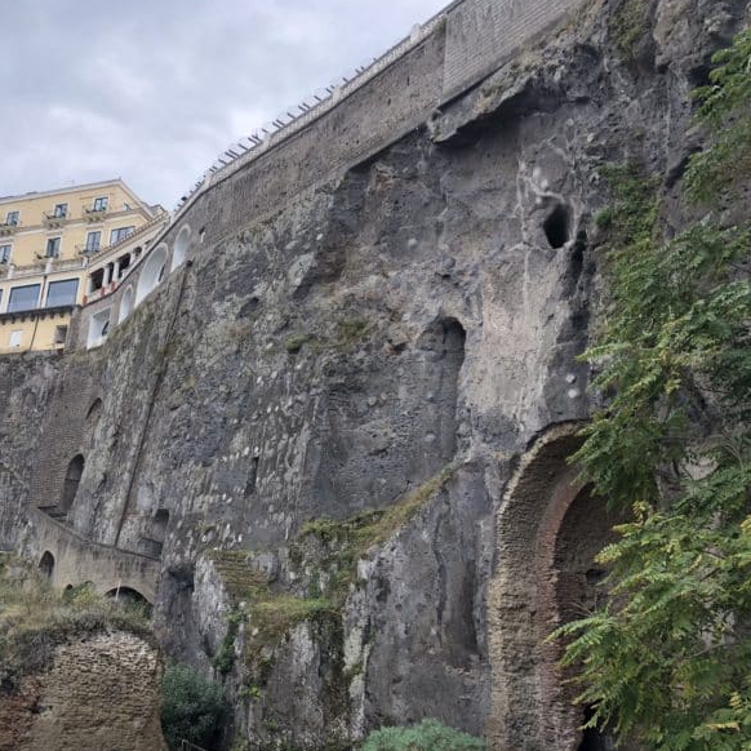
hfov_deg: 47.7
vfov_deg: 48.4
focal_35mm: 34
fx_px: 835
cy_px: 370
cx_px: 257
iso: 20
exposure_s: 1/564
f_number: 1.8
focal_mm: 3.99
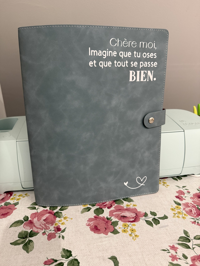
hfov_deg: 56.8
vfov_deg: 71.6
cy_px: 133
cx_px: 100
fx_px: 185
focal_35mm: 24
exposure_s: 1/50
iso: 320
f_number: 1.78
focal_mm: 6.76
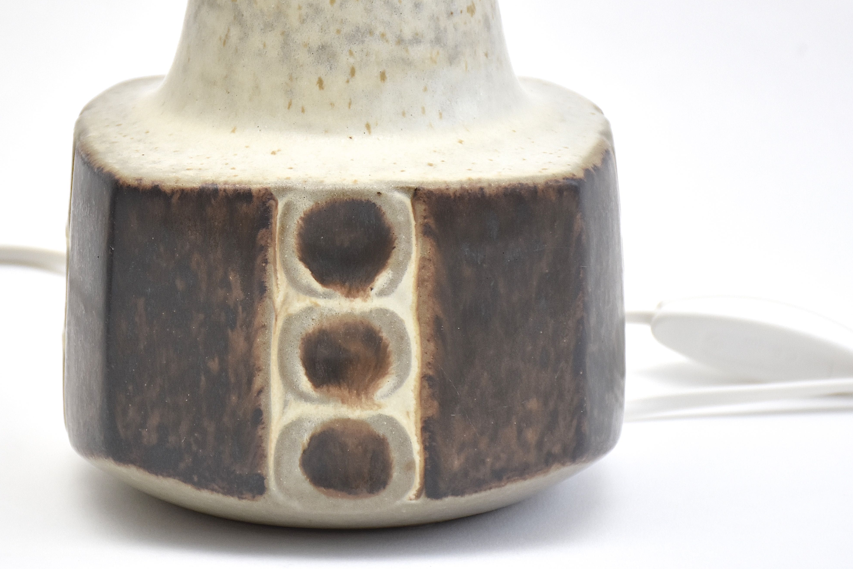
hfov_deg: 11.2
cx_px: 295
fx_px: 4336
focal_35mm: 183
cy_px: 241
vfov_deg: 7.5
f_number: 5.3
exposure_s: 1/160
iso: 640
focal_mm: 80
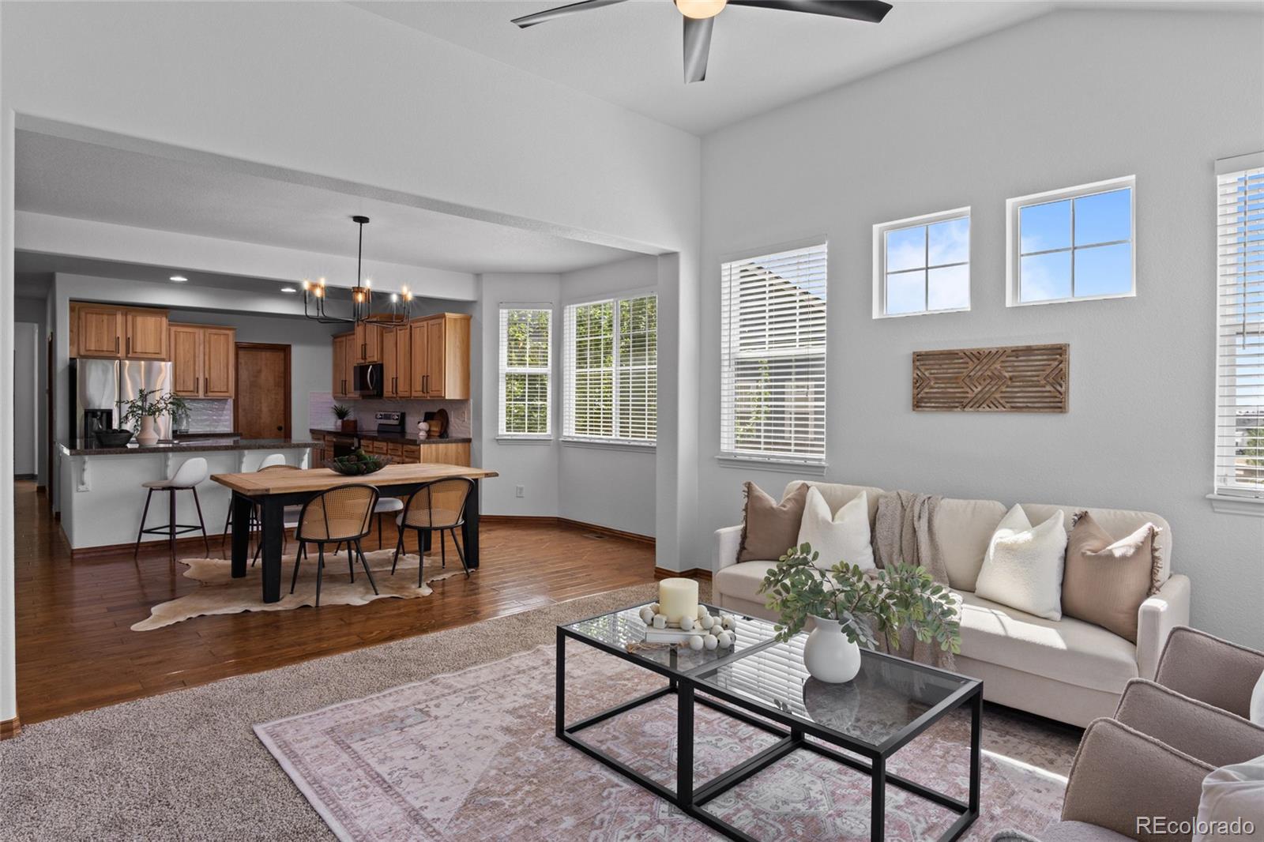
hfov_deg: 90.0
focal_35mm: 18
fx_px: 632
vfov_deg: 67.4
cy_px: 421
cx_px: 632
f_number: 9.5
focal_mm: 12
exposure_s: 1/15
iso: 200
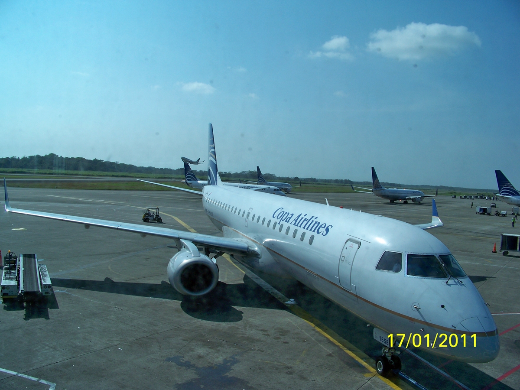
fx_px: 496
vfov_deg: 42.9
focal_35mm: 33
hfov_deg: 55.4
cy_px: 195
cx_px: 260
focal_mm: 5.85
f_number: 4
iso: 64
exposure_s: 1/1000
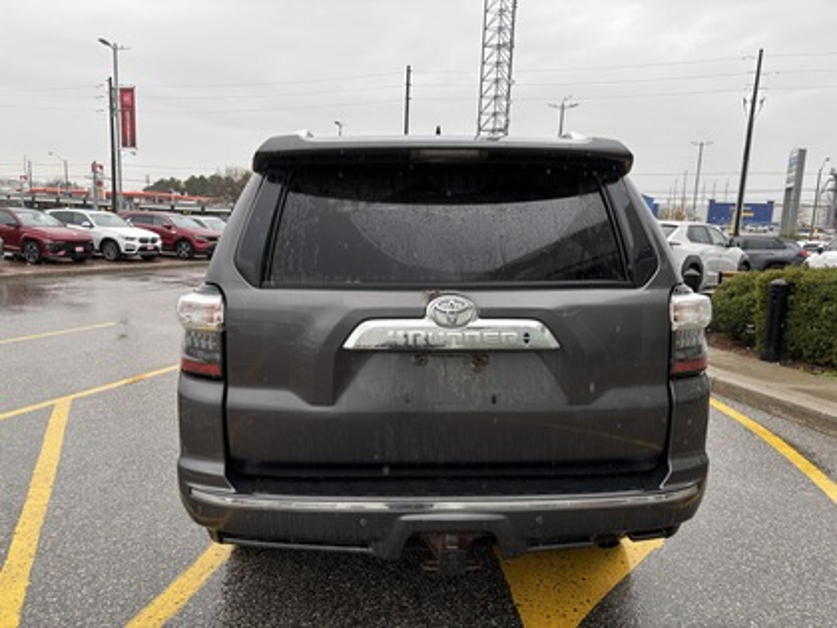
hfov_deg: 67.3
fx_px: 629
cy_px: 314
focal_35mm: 26
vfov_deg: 53.1
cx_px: 418
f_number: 1.6
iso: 40
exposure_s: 1/201
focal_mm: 5.96
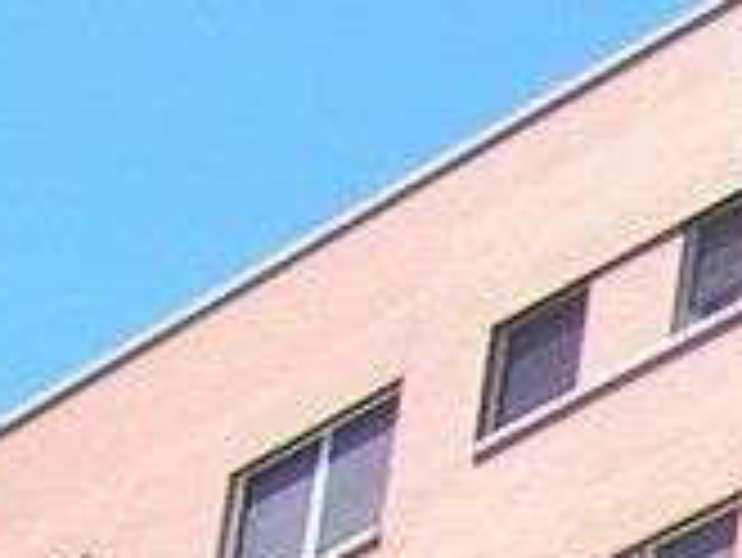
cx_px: 2527
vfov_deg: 5.2
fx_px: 5663
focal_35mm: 264
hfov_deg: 6.6
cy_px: 2016
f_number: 4.9
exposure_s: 1/200
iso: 50
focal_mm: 5.7
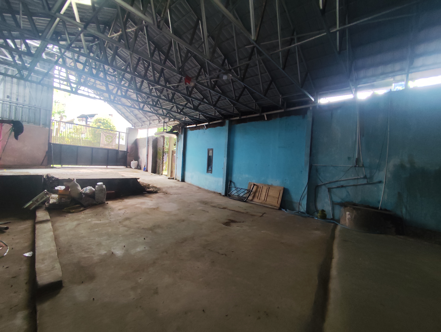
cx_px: 220
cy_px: 166
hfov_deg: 94.5
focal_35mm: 16
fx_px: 204
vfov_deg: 78.2
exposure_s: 1/50
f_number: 2.2
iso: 64
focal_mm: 1.65
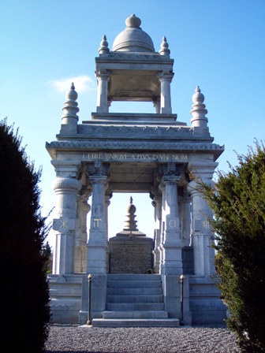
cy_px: 176
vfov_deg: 49.0
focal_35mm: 38
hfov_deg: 37.7
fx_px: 388
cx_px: 132
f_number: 2.8
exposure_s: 1/700
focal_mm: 8
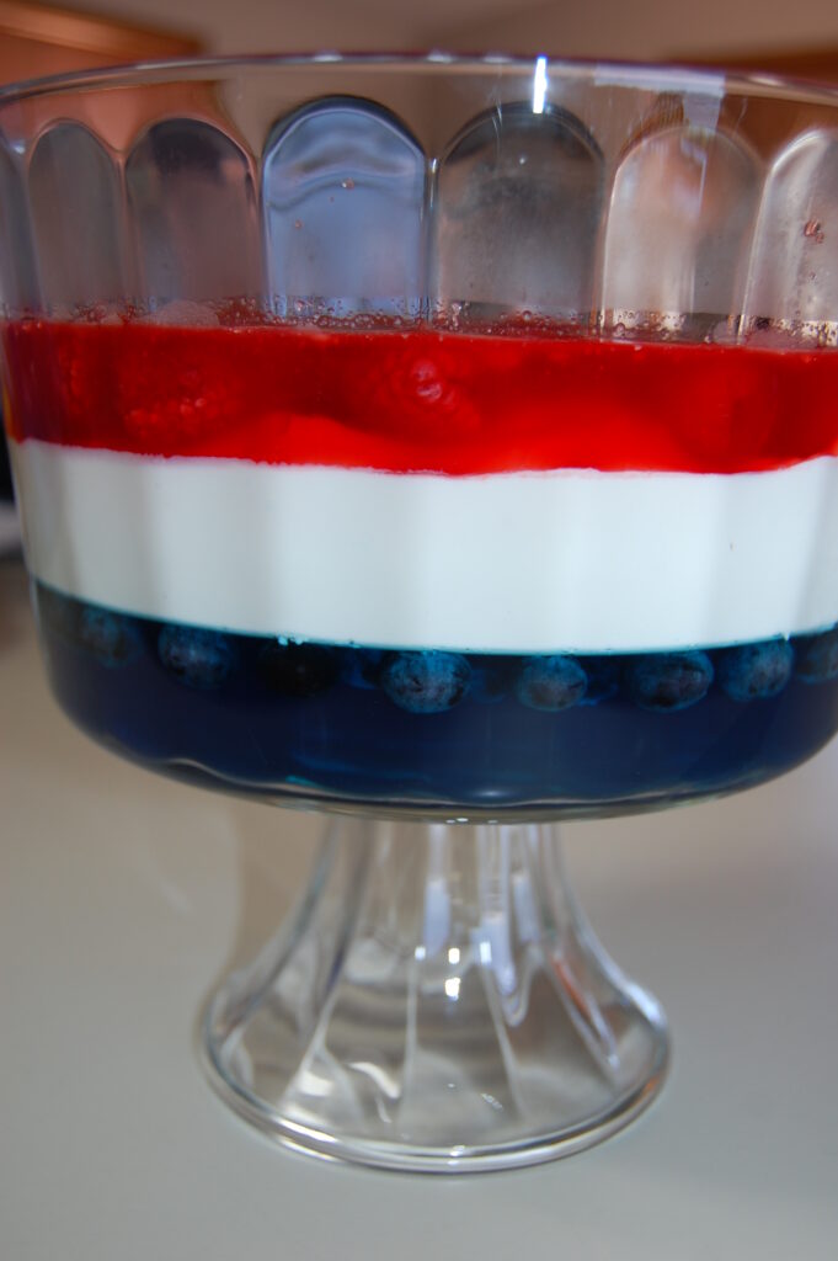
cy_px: 630
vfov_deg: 49.6
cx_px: 419
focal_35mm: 39
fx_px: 1364
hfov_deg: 34.2
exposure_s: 1/60
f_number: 4.2
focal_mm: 26
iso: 200
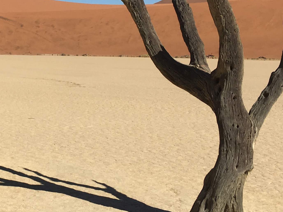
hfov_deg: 21.7
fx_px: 695
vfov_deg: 17.2
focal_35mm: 85
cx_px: -33
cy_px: 37
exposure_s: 1/3077
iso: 25
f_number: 2.2
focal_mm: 4.15
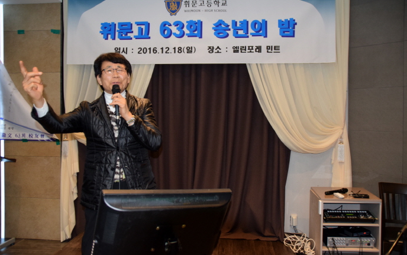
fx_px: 311
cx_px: 201
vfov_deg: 44.5
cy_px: 119
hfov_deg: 66.5
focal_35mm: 28
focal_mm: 18
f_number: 3.5
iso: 800
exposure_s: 1/60
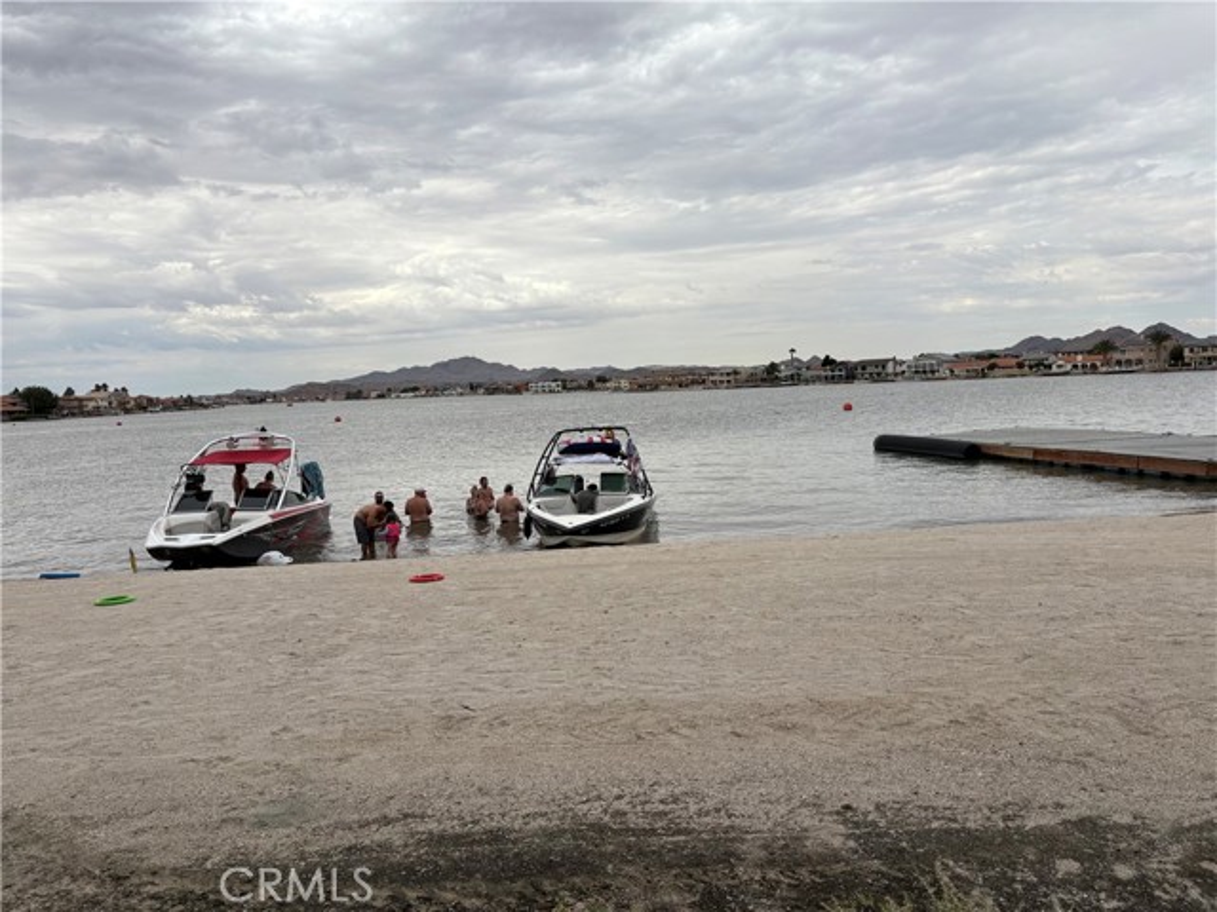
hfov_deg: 67.3
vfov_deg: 53.1
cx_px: 608
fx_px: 914
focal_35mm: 26
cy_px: 456
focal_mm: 5.96
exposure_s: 1/4329
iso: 50
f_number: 1.6
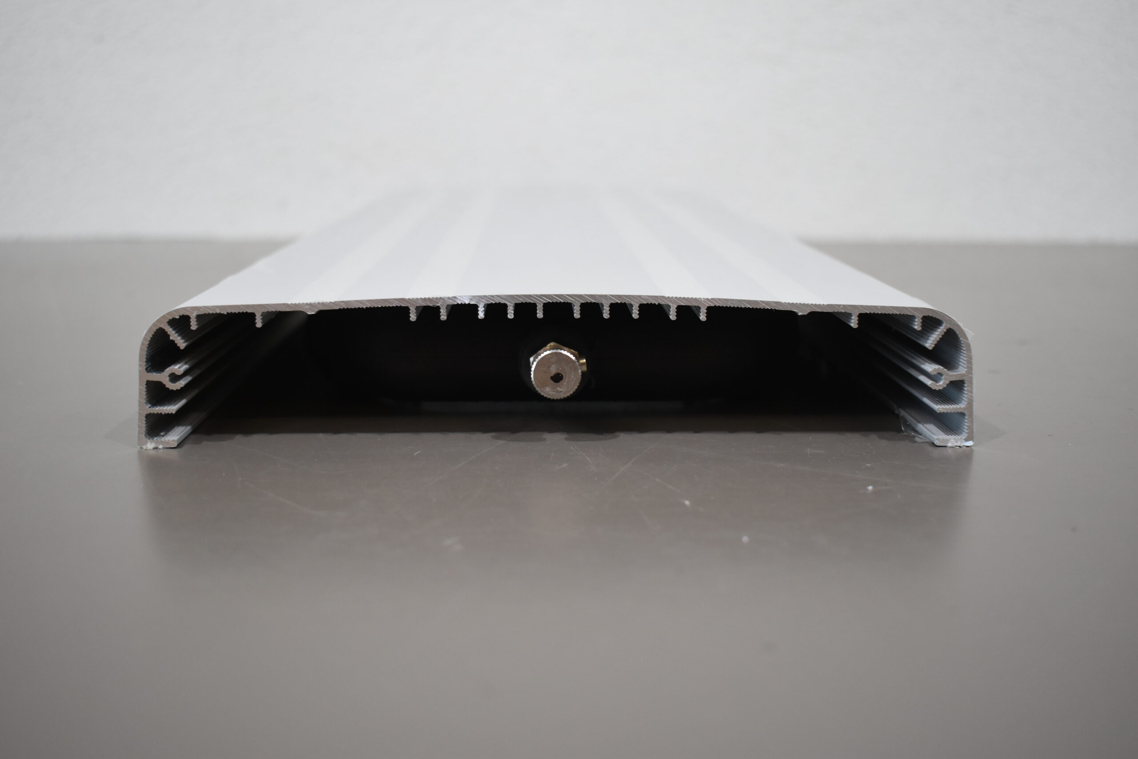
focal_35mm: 40
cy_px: 380
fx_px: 1280
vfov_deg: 33.0
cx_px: 569
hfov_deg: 47.9
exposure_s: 1/160
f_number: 4
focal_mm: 27
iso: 800
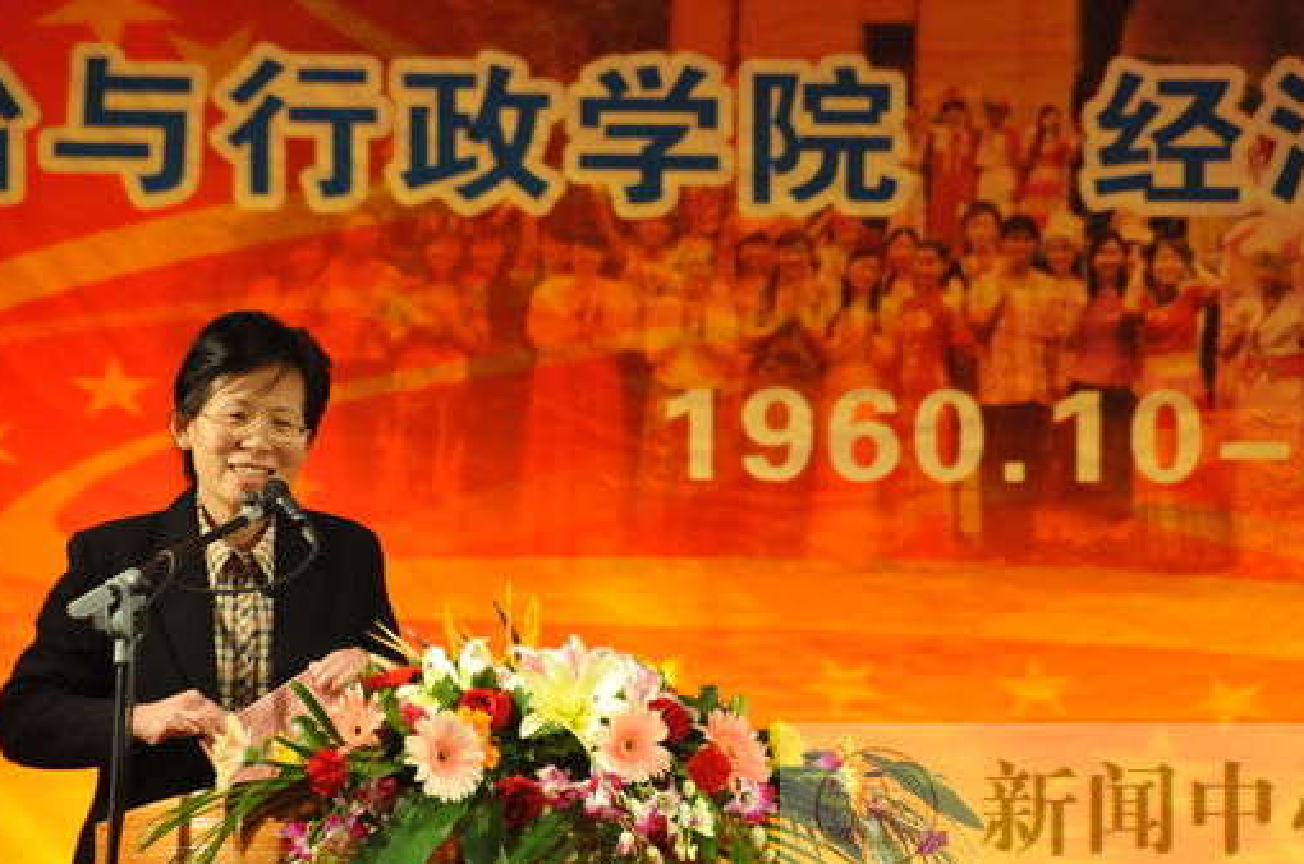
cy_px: 386
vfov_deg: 4.6
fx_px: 10846
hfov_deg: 6.9
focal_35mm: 300
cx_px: 647
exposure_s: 1/200
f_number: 5.6
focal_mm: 170
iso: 1600
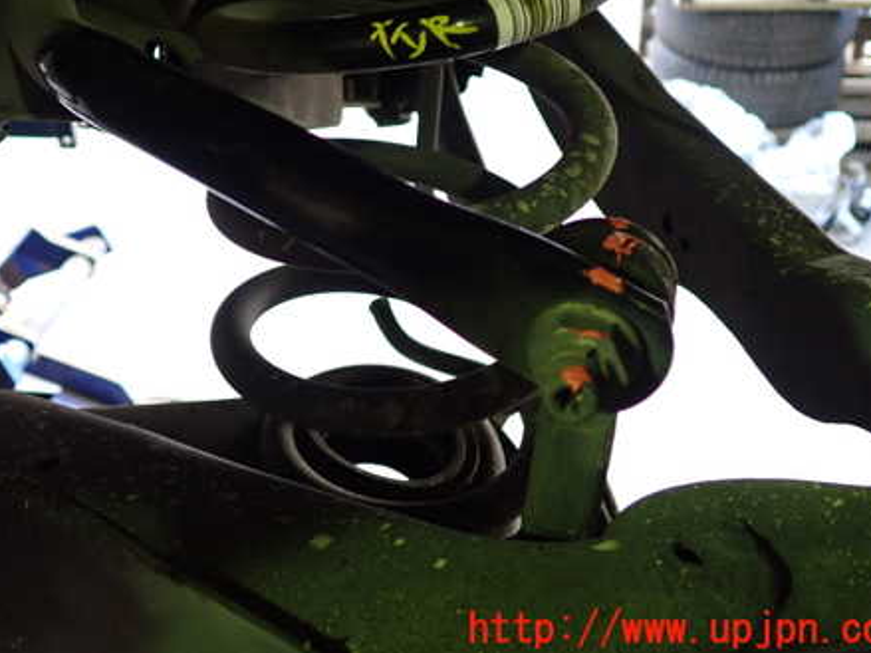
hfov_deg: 45.4
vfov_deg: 34.7
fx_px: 1031
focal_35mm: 41
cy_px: 208
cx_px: 321
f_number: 2.3
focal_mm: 5.4
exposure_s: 1/30
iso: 400
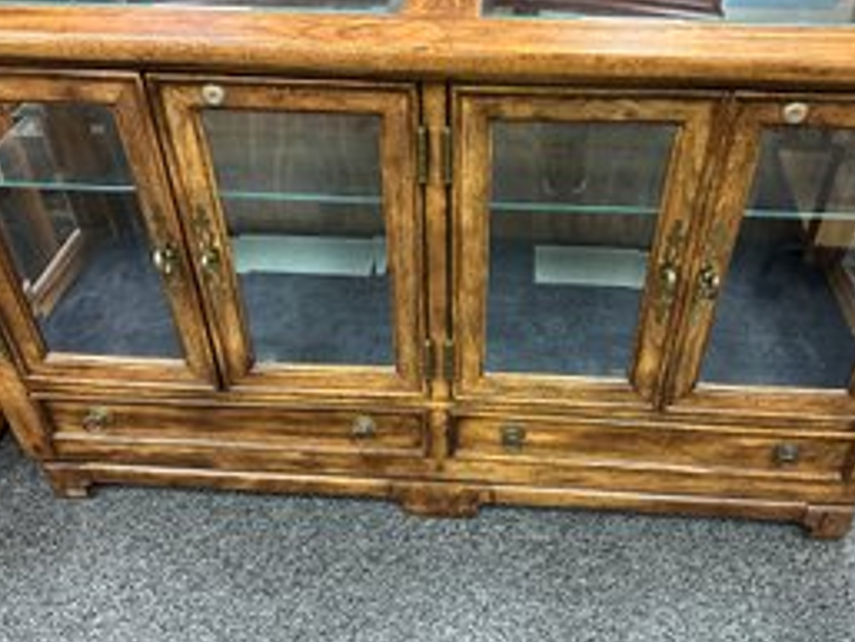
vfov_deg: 44.1
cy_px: 274
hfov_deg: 56.7
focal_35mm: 32
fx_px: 791
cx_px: 464
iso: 800
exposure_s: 1/60
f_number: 1.78
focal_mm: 6.86
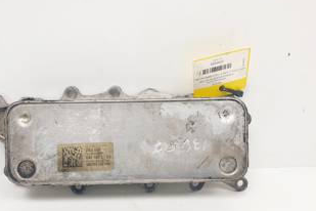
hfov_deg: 54.2
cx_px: 136
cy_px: 124
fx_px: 307
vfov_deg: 37.7
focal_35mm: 35
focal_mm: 4.3
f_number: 2.4
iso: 50
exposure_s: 1/234
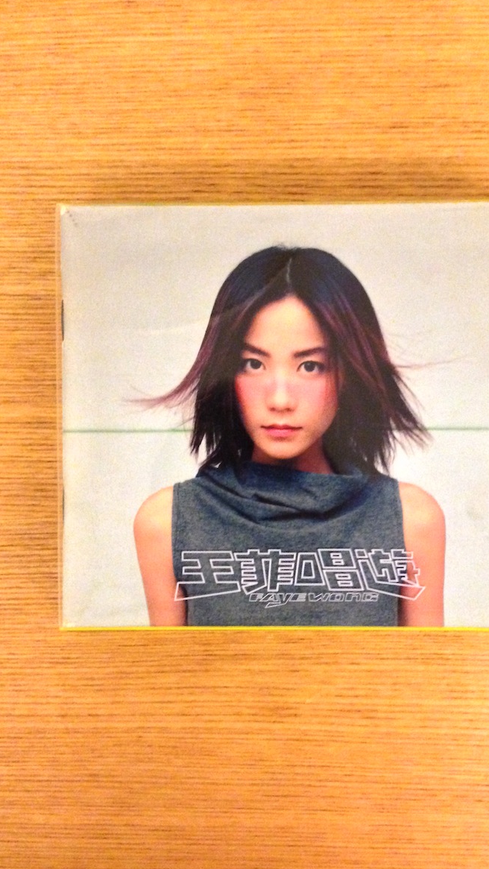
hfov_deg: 31.8
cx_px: 307
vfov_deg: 54.0
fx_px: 853
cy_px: 437
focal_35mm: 37
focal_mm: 4.12
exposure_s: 1/15
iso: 800
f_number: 2.4
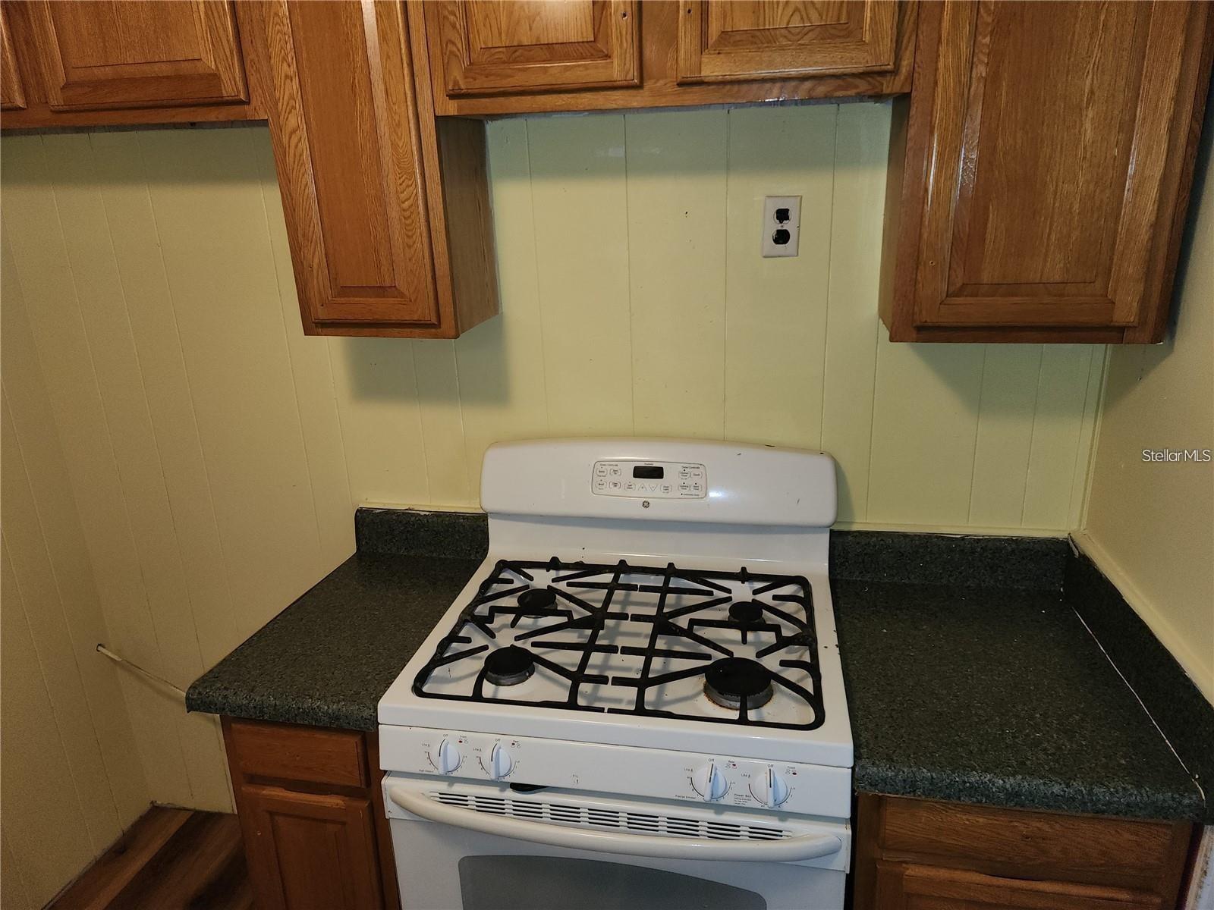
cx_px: 607
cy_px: 455
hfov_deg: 73.9
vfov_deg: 58.9
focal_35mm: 23
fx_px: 807
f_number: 1.8
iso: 100
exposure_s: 1/40
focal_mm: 6.4
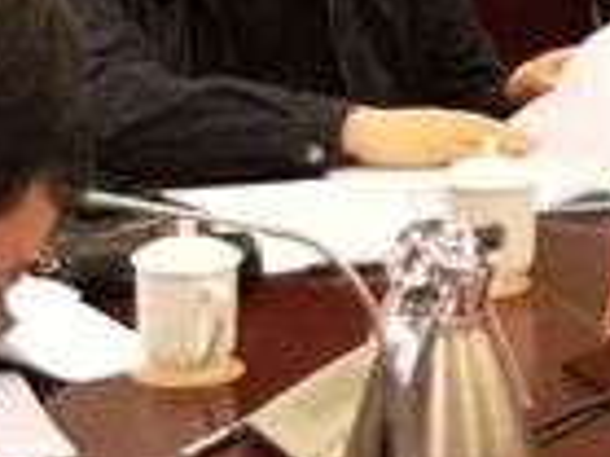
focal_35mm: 214
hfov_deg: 9.2
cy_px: -332
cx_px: 610
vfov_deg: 6.8
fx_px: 3768
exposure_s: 1/33.3
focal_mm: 3.95
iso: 400
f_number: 4
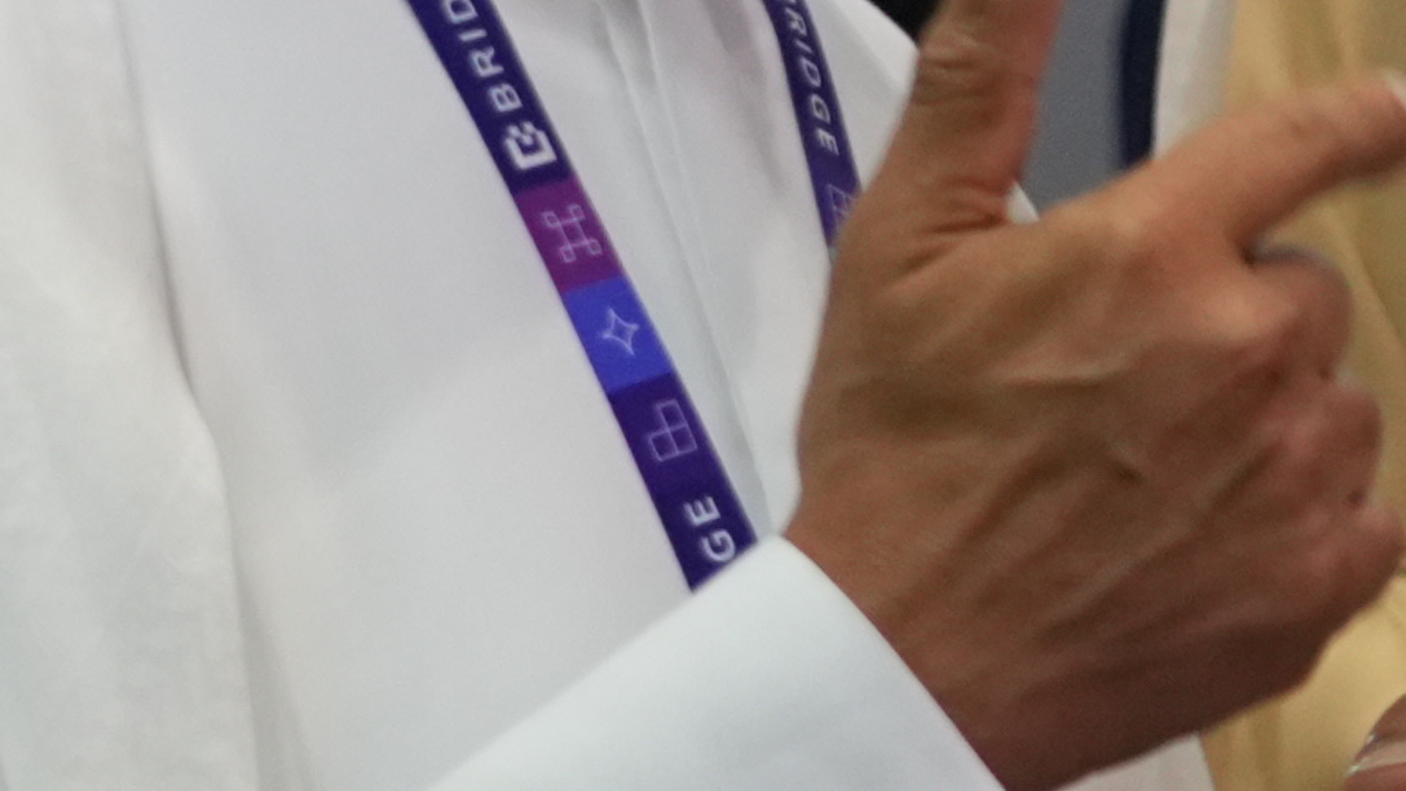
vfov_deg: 3.3
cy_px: -289
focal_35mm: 371
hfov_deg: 5.7
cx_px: 2241
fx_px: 13832
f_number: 4
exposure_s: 1/100
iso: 1000
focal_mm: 39
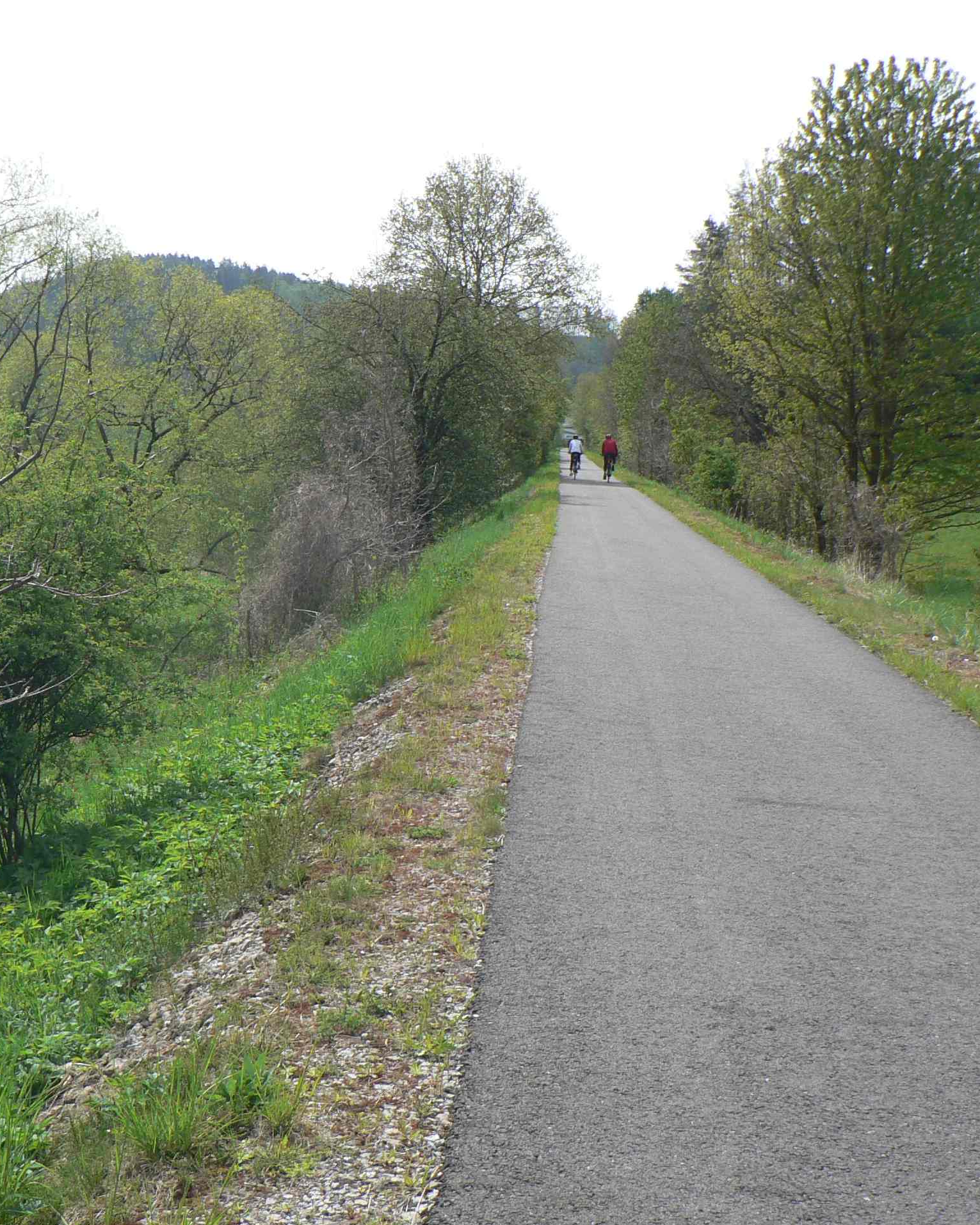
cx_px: 269
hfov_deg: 31.6
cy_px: 614
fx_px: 1704
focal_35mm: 47
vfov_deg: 39.5
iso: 80
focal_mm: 6
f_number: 4
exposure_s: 1/500
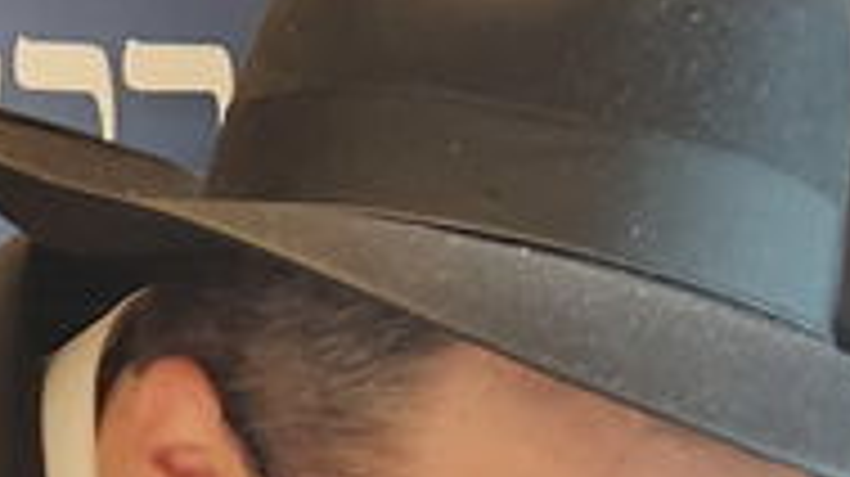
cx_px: 175
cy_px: 738
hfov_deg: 11.5
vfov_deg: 6.4
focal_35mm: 186
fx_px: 4189
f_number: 1.8
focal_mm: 5.4
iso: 160
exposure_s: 1/100
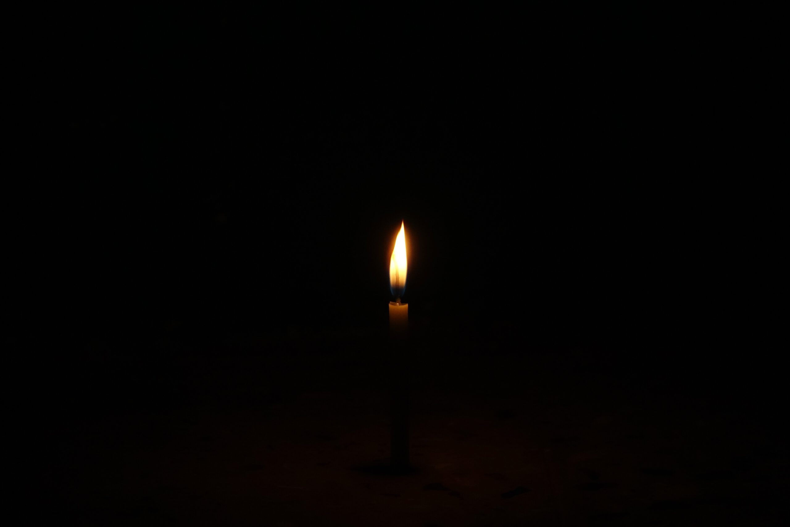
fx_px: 5837
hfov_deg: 7.7
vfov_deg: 5.2
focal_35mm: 266
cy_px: 264
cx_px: 395
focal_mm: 97.49
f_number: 4.5
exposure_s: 1/250
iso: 800
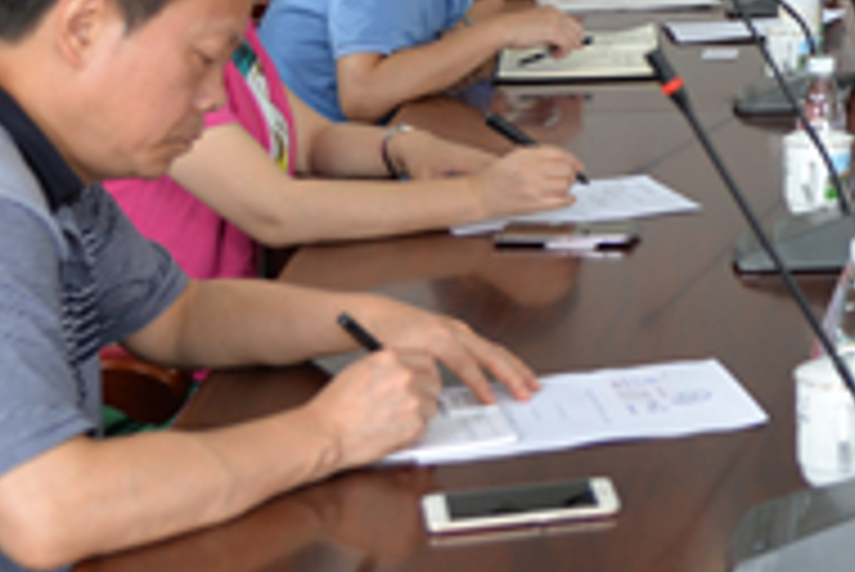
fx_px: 2401
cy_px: -234
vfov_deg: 13.0
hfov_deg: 18.1
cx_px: 1274
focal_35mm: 101
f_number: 4
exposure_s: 1/60
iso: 500
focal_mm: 32
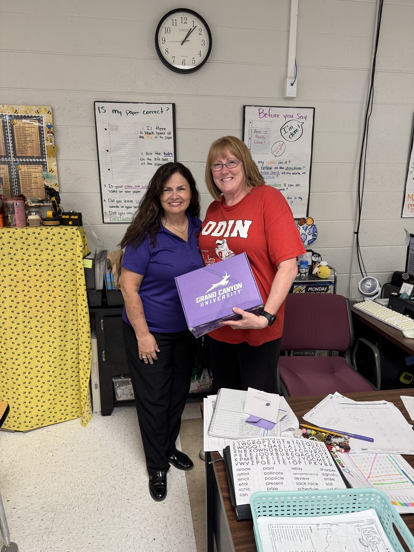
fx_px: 383
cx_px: 207
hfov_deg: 56.8
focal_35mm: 24
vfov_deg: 71.6
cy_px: 276
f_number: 1.78
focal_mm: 6.76
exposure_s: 1/60
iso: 160
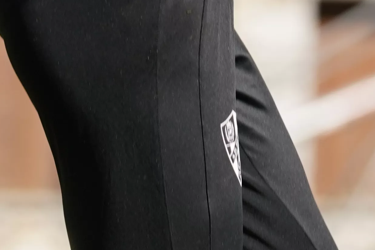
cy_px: -507
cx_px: 531
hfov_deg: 1.6
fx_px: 13374
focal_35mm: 1284
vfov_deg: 1.1
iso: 250
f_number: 4.5
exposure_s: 1/1250
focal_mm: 200
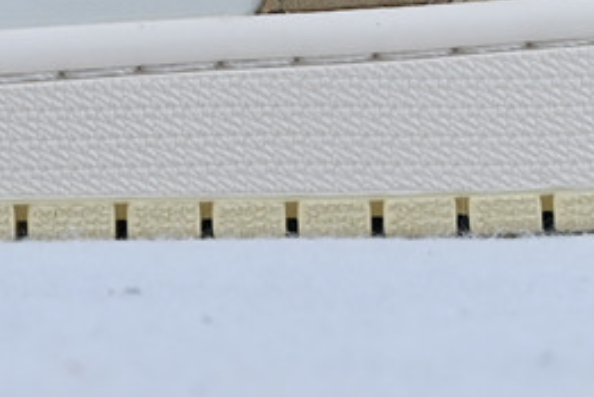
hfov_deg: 9.1
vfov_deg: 6.1
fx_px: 3689
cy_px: -211
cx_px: -131
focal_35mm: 223
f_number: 7.1
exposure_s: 1/40
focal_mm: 32.5
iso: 100
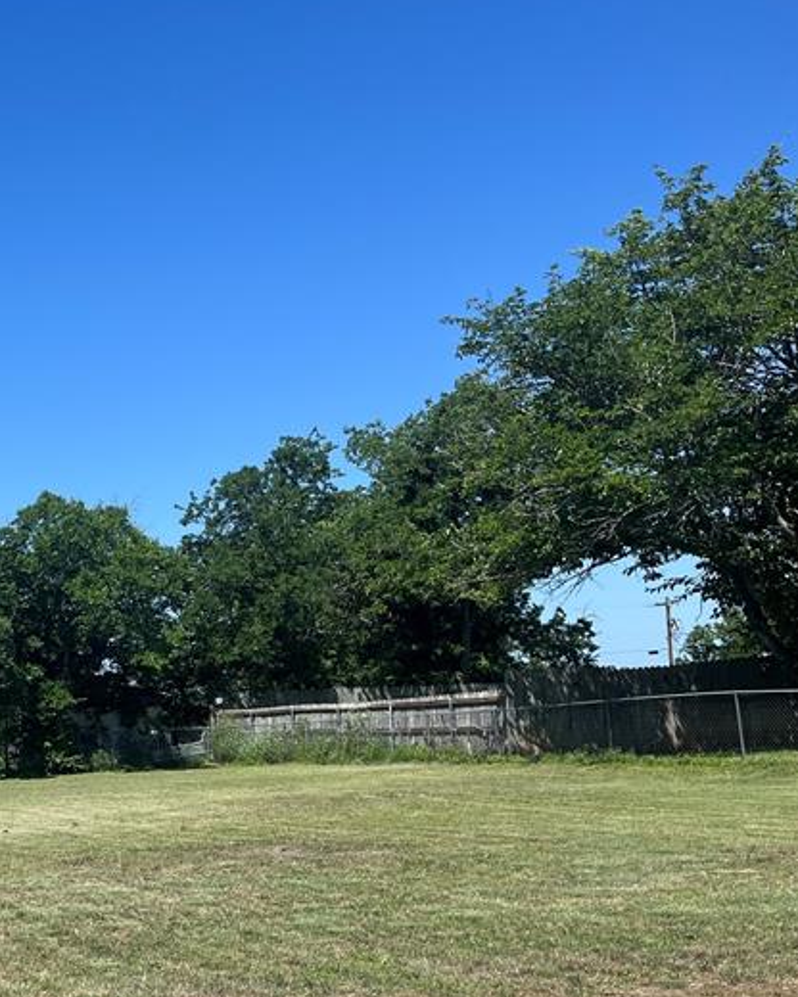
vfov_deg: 36.9
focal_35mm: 50
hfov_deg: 27.2
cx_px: -125
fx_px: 1476
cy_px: 683
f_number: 1.6
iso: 50
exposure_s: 1/3413
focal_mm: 5.1
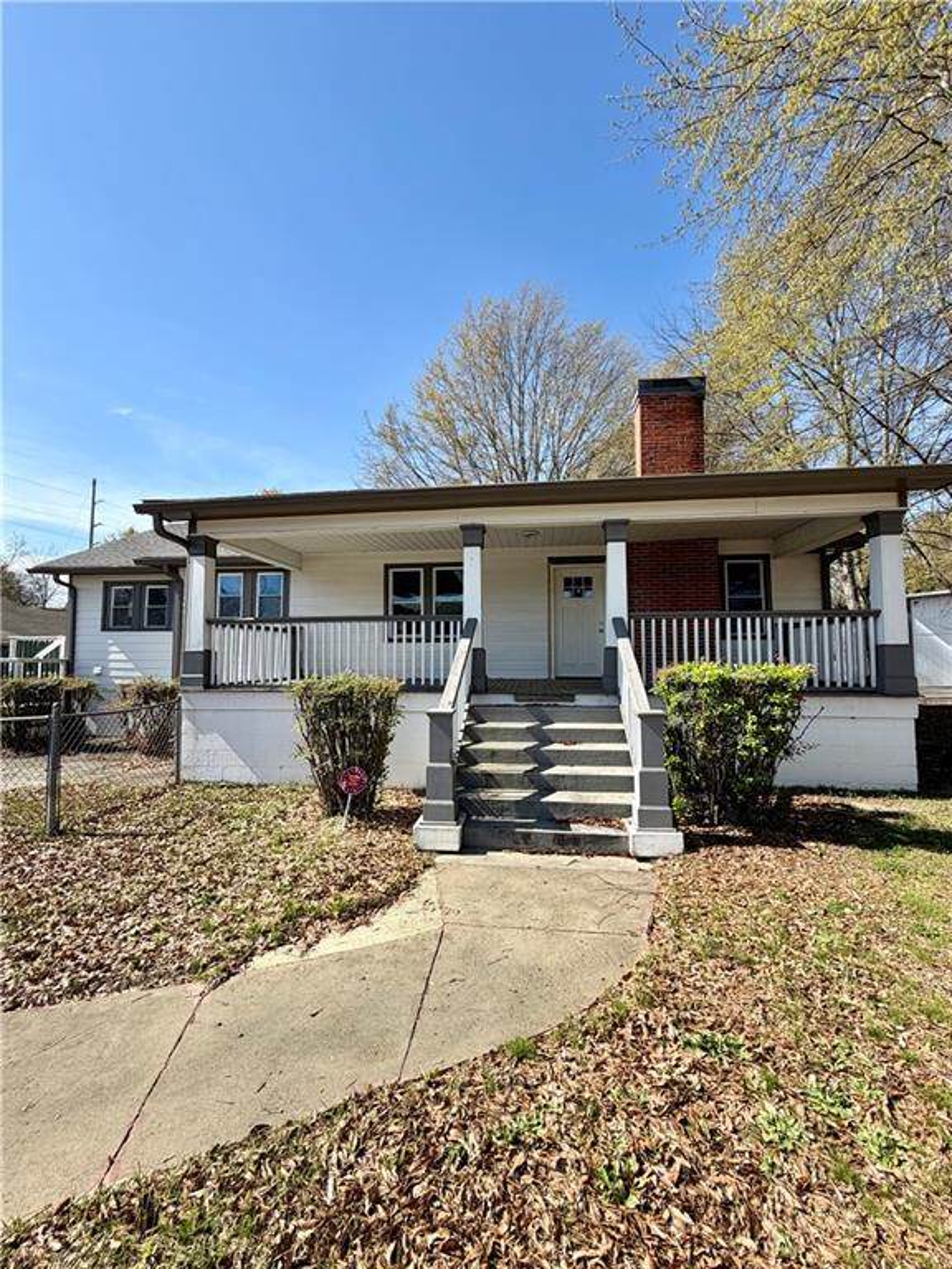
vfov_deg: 102.1
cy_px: 634
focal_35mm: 14
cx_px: 476
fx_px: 513
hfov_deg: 85.7
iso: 32
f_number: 2.2
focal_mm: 2.22
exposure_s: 1/770
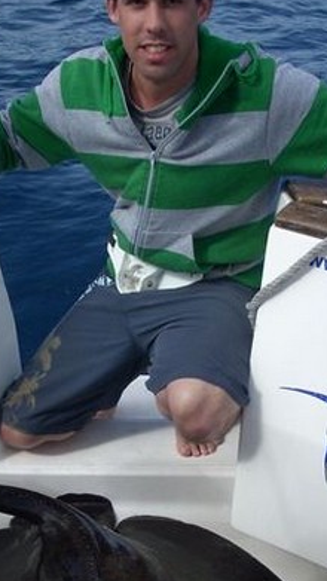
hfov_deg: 18.5
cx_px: 162
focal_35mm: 65
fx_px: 1002
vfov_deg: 32.2
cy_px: 366
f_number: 5.6
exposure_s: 1/220
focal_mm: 6.2
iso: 64
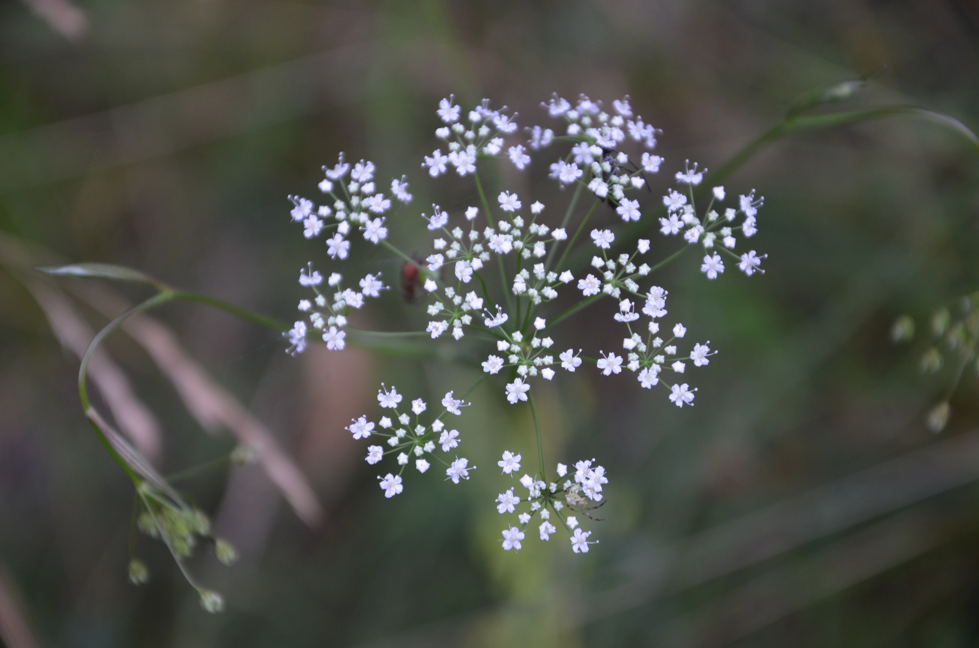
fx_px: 4274
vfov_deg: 8.7
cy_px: 324
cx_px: 490
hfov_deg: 13.1
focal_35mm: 158
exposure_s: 1/60
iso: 400
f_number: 5.6
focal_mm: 105
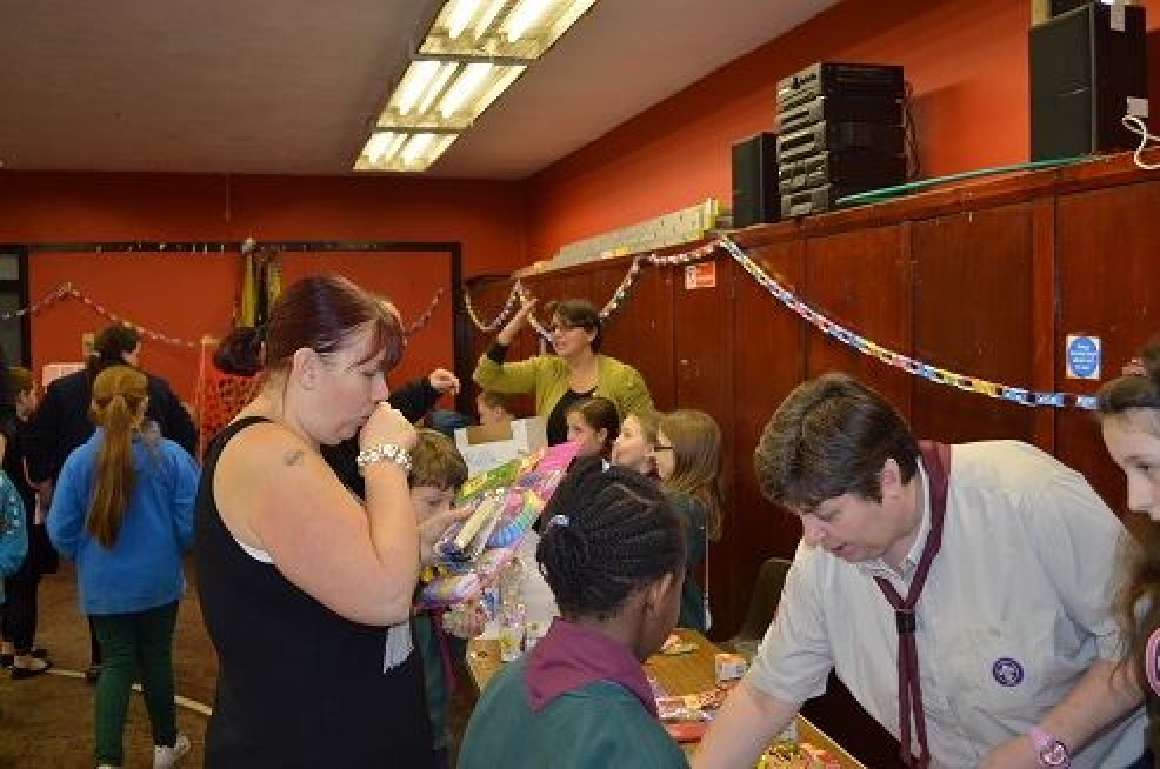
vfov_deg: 39.8
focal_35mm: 33
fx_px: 1062
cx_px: 580
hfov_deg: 57.3
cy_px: 384
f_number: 4
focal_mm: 22
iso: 640
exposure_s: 1/60
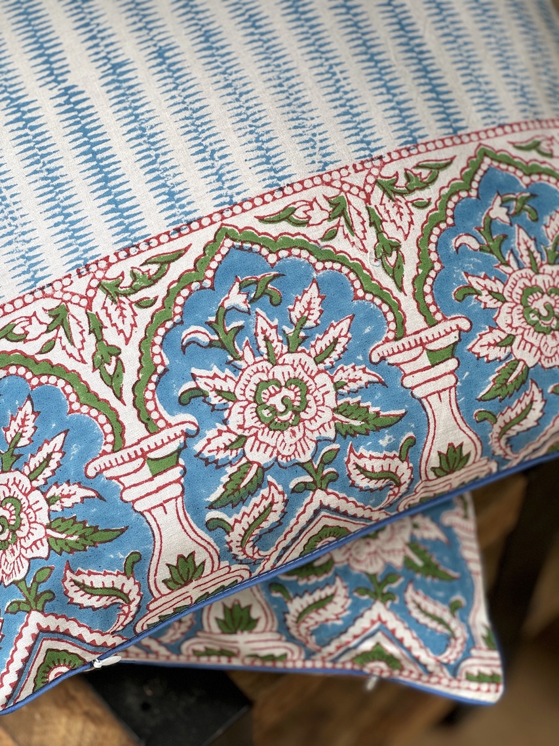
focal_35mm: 77
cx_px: 280
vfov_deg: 25.3
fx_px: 1659
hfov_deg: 19.1
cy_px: 373
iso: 50
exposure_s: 1/99
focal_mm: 9
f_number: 2.8
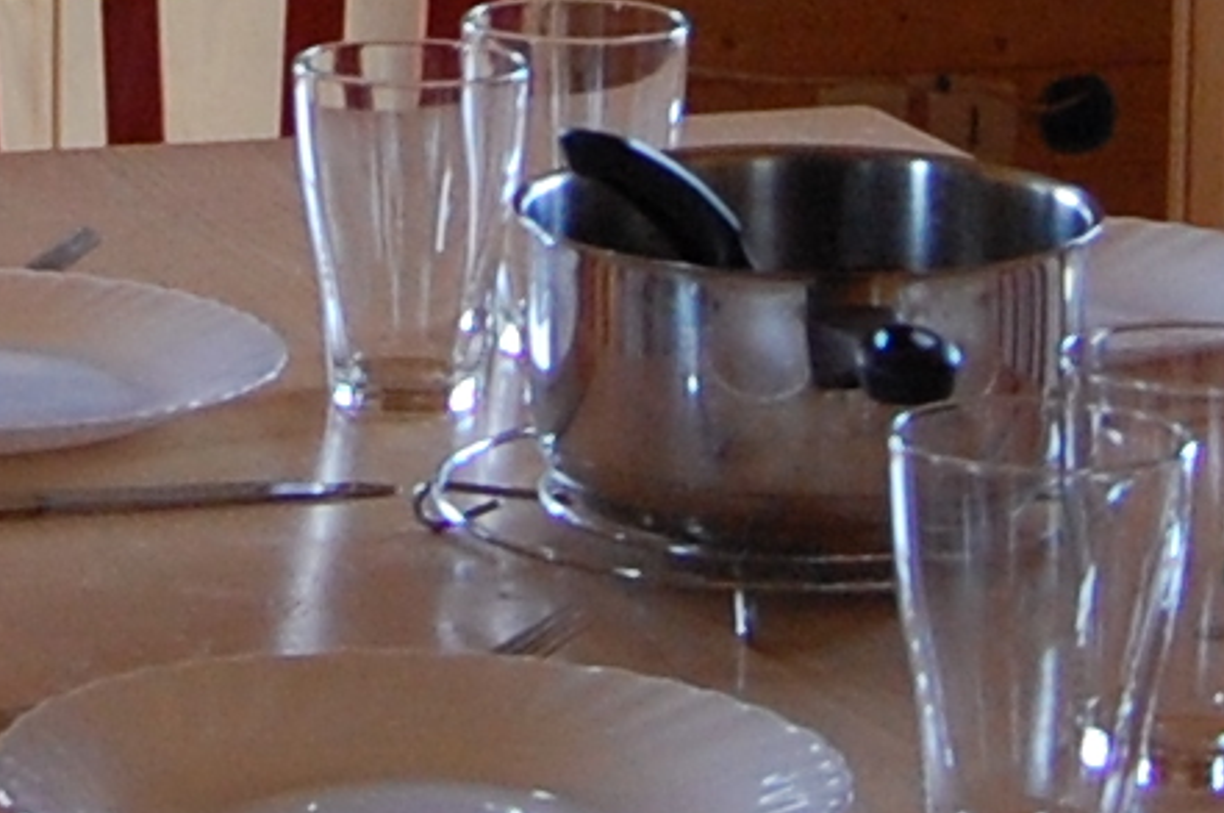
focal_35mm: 184
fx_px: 6249
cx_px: 89
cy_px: -771
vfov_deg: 7.2
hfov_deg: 11.1
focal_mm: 18
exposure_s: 1/30
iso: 720
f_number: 3.5
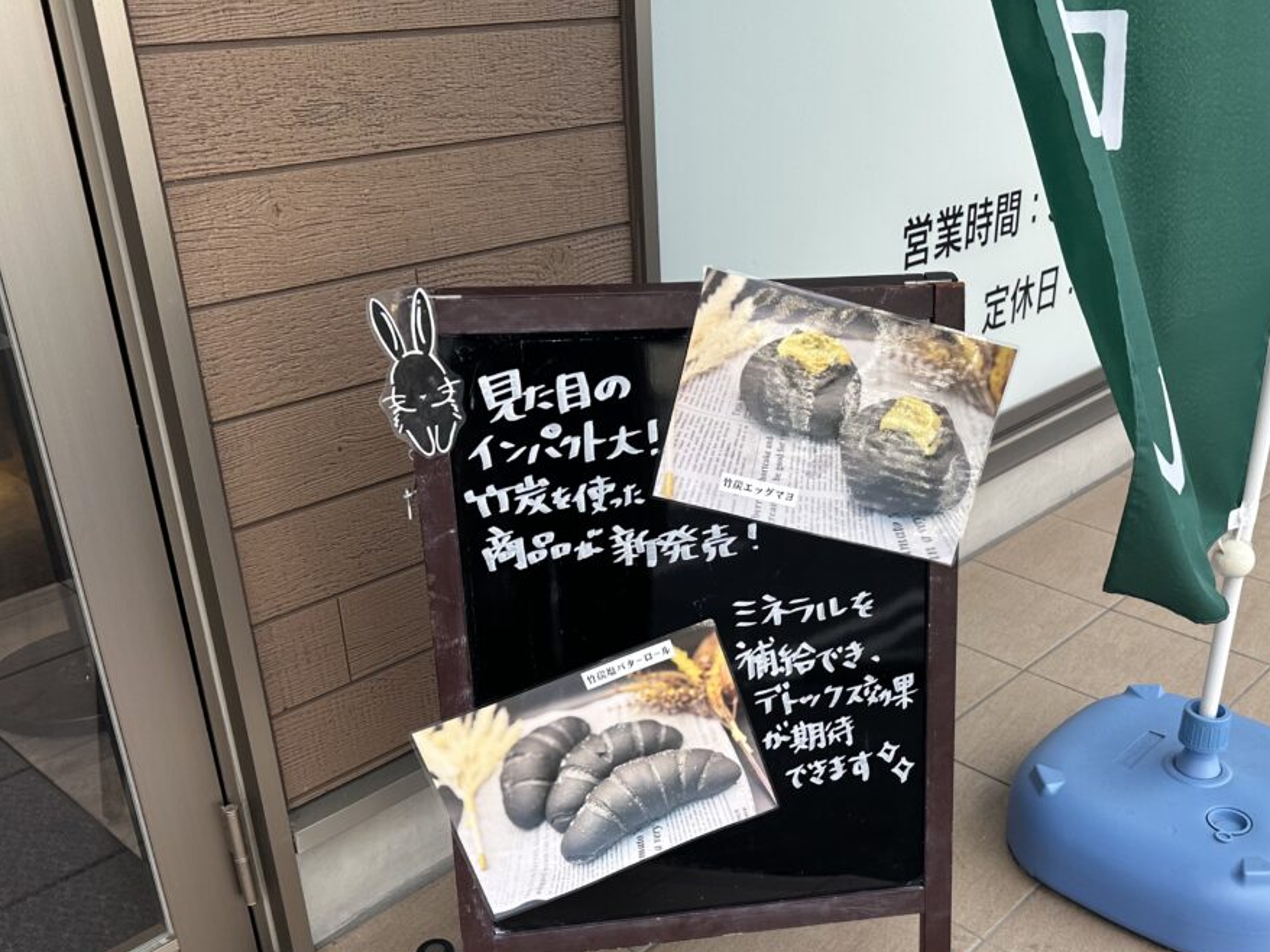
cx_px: 788
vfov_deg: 40.4
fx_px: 1284
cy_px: 600
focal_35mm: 35
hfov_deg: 52.1
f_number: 1.78
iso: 80
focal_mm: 6.86
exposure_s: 1/803
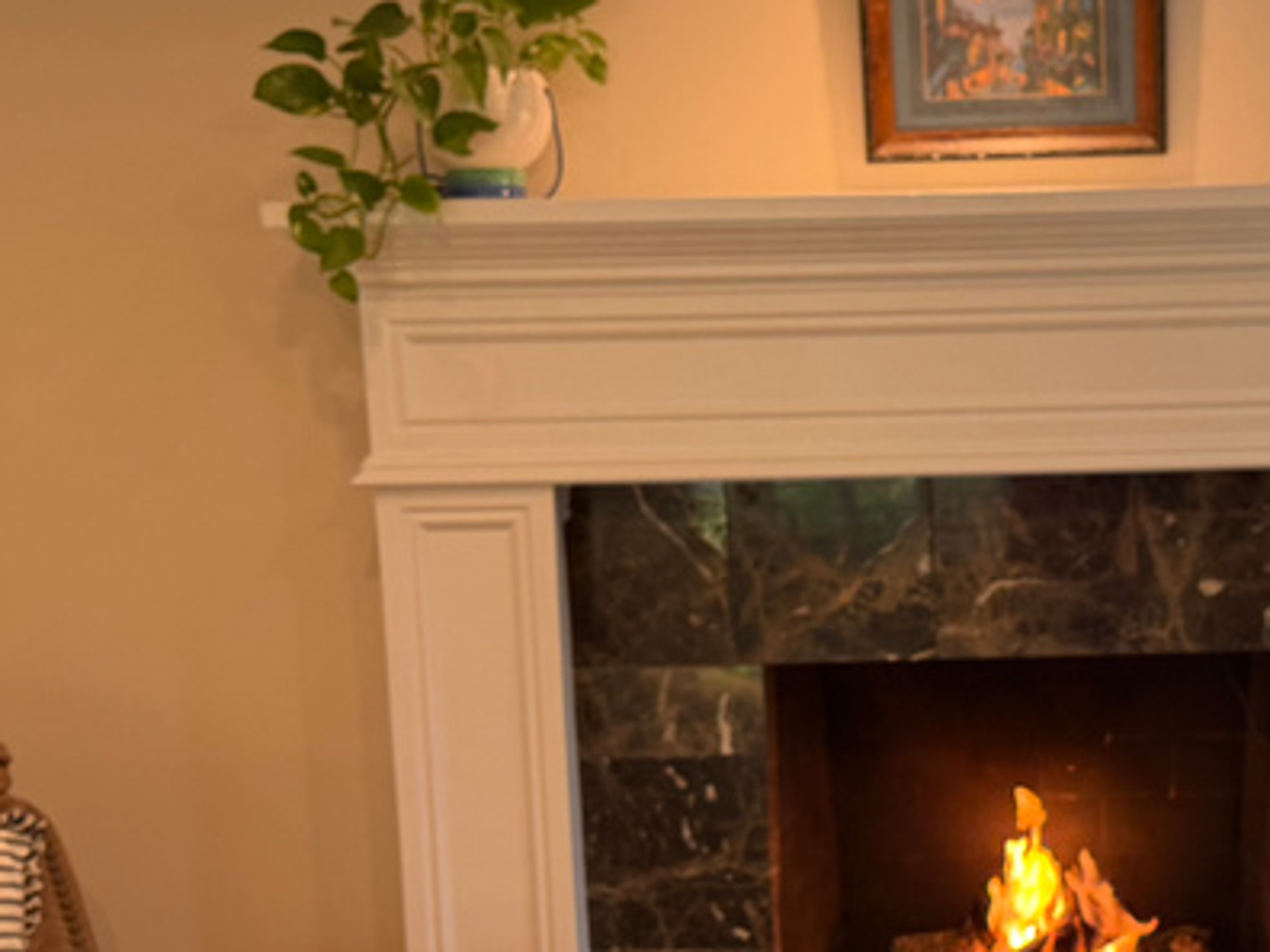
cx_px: 1042
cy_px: 705
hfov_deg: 30.3
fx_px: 2275
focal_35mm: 62
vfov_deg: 23.4
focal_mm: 6.76
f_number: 1.78
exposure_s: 1/60
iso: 125
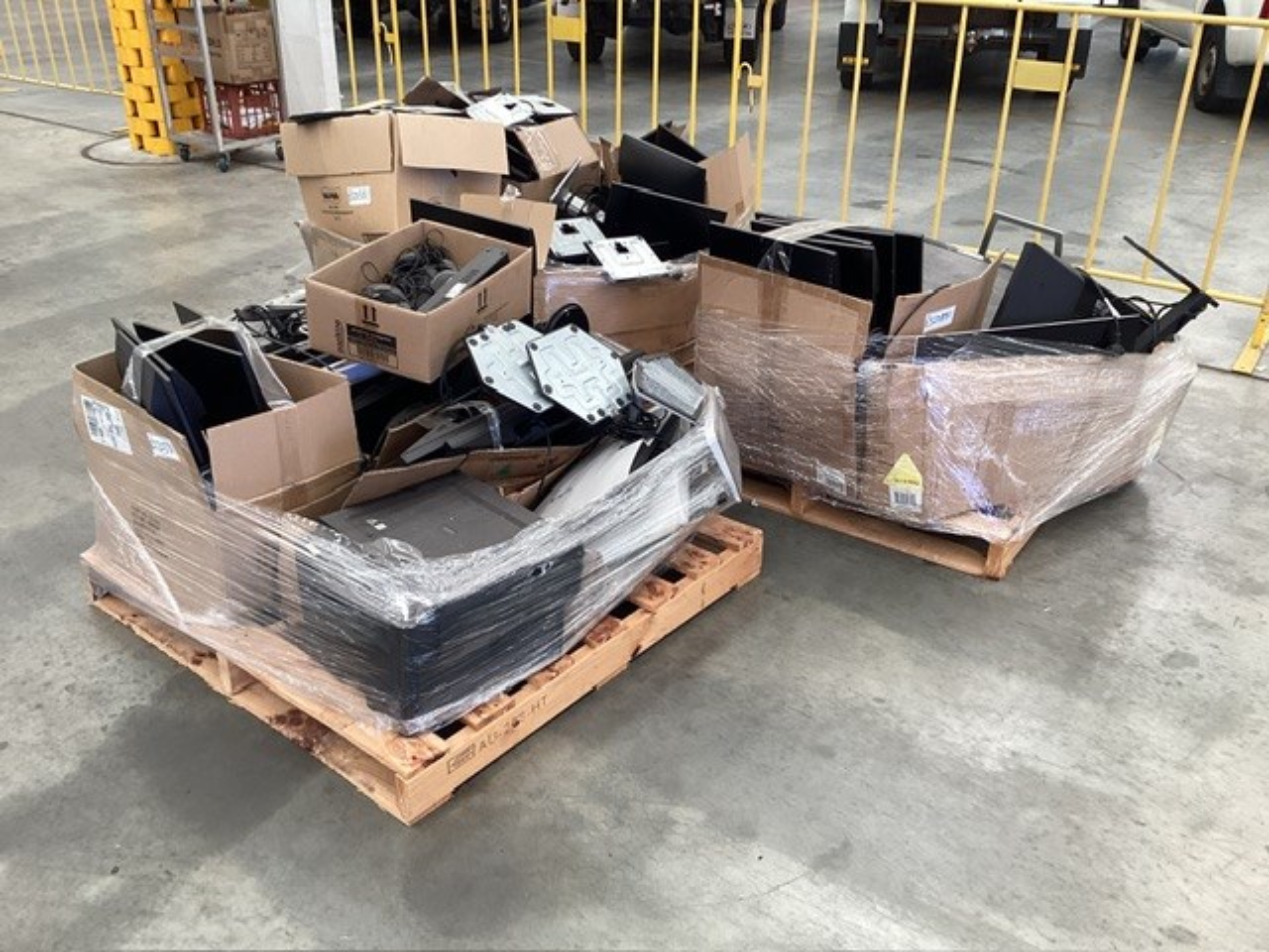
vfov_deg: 45.4
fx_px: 1136
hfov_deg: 58.4
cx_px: 634
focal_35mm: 31
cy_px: 476
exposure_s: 1/60
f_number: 2.4
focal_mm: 3.3
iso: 80
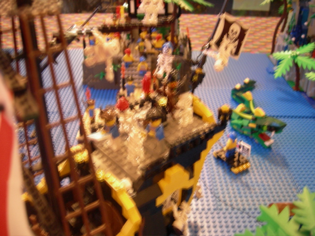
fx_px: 328
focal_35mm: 36
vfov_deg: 39.7
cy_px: 118
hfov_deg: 51.4
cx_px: 158
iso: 200
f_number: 2.7
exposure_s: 1.04
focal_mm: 7.5
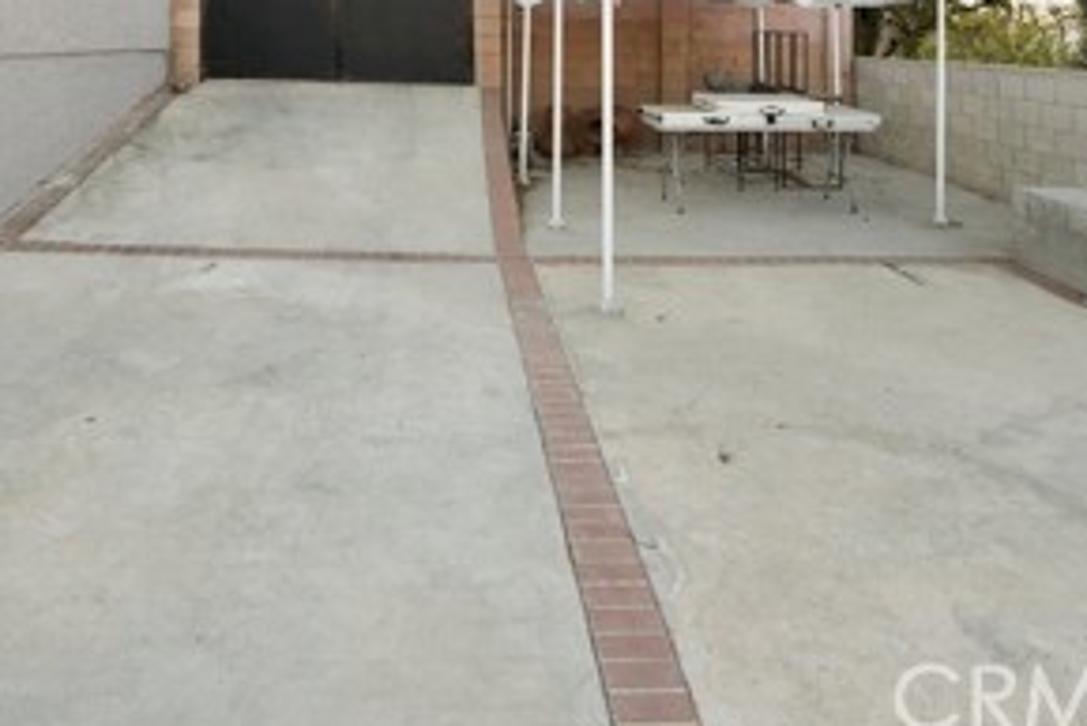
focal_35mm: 31
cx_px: 481
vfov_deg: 36.6
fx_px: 936
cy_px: -49
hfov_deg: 60.1
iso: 400
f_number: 5.6
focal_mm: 14
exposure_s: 1/50
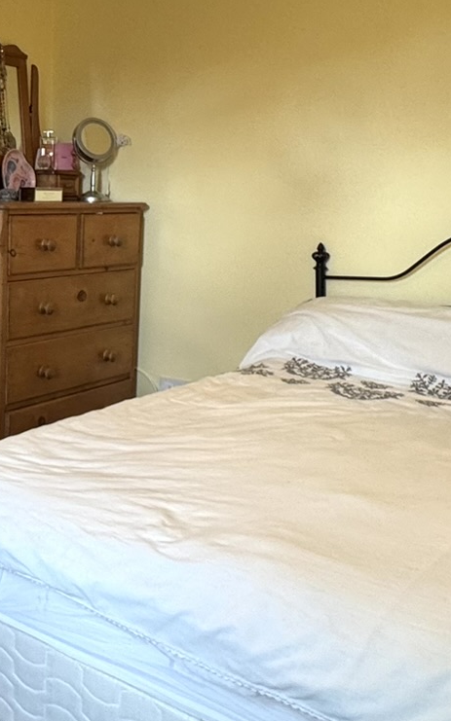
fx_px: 806
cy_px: 292
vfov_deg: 48.0
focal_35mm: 41
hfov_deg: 29.0
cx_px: -14
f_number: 2.2
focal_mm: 2.22
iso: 200
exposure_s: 1/50
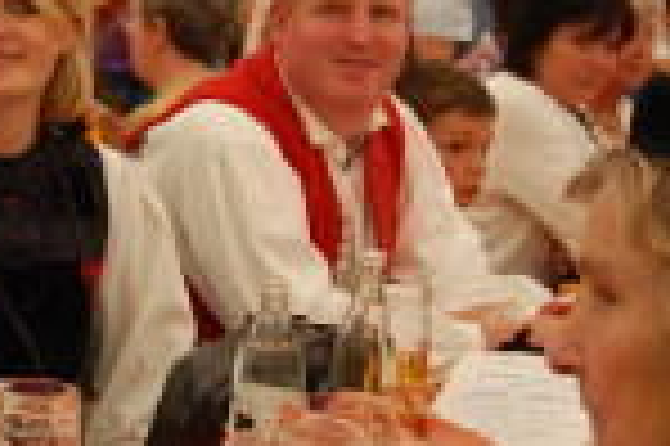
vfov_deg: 10.6
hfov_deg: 15.7
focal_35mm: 129
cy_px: 187
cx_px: 40
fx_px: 2398
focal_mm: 32
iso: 400
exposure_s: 1/100
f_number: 5
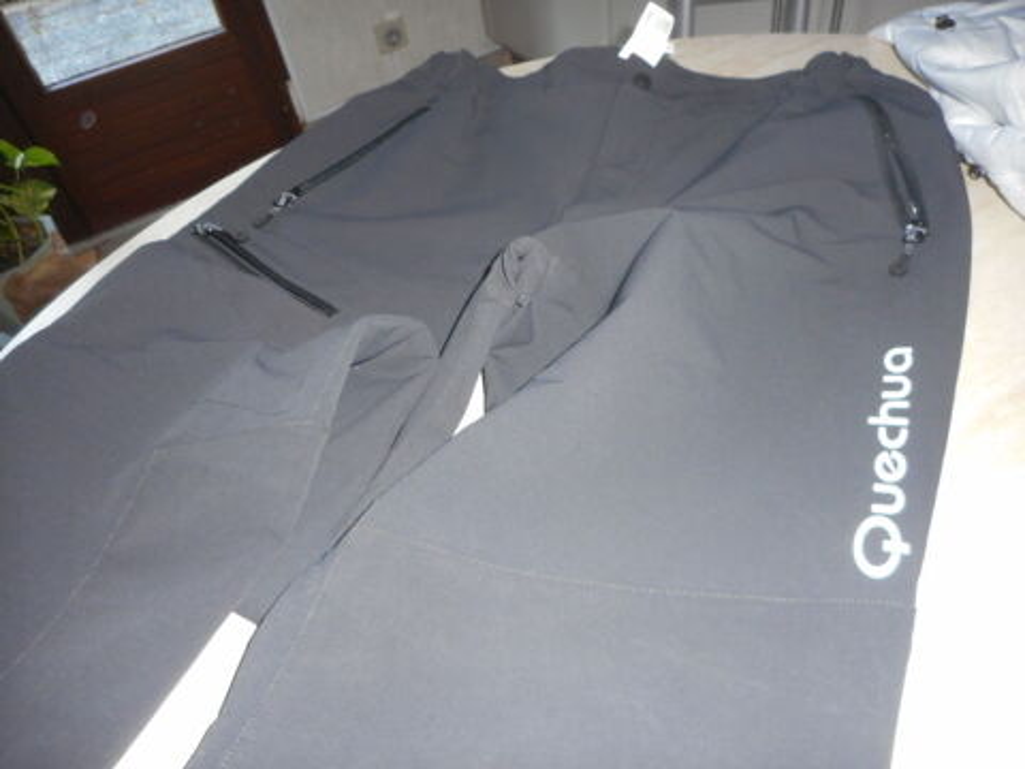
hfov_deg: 69.4
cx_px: 512
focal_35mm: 25
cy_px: 384
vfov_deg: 54.9
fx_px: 740
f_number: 3.7
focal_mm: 4.5
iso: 200
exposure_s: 1/25
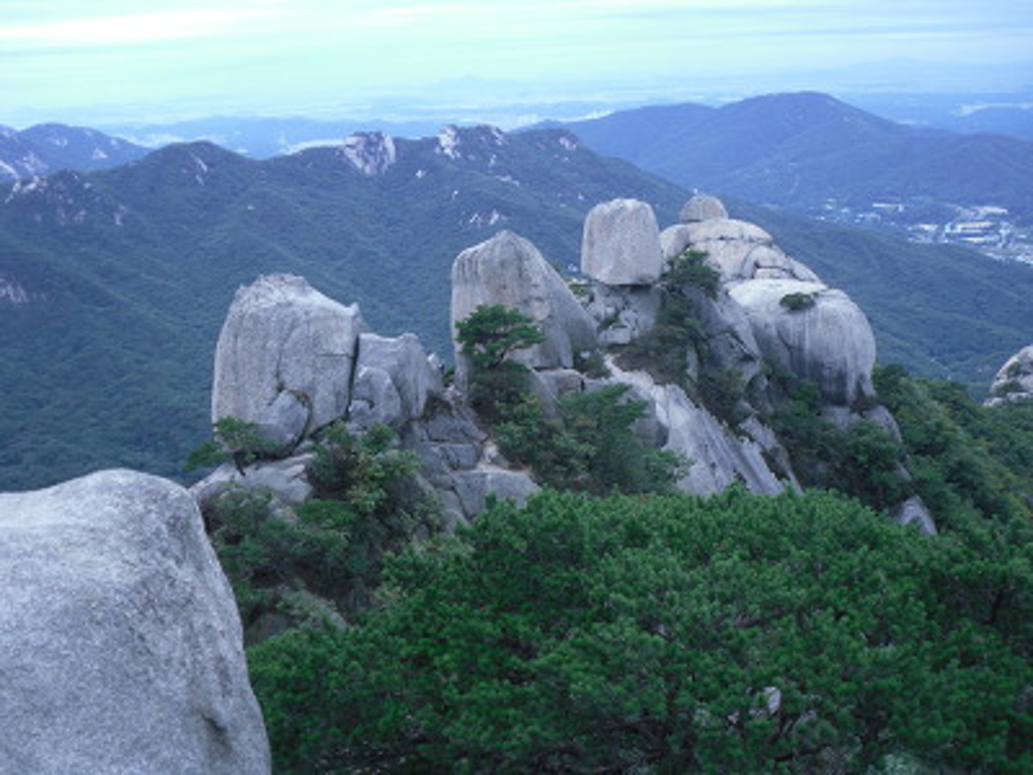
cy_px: 388
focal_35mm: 35
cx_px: 516
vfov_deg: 40.7
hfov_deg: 52.6
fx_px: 1044
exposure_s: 1/53
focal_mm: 6.3
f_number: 7.6
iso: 80
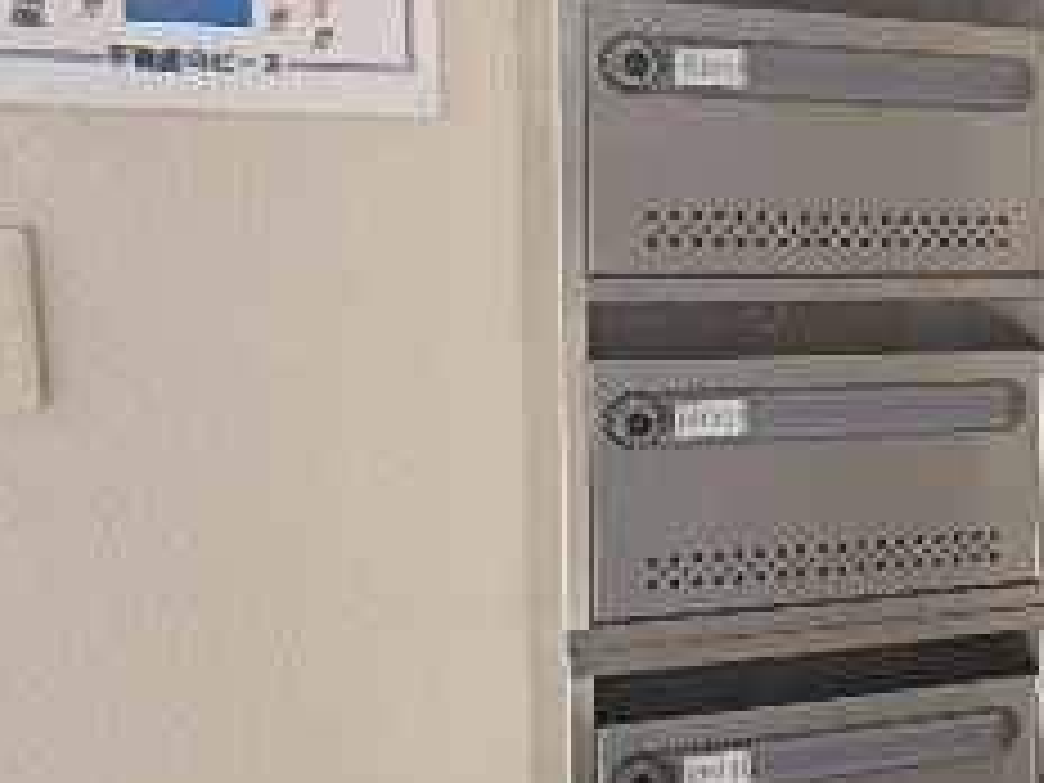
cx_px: 1278
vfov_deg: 25.2
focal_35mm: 58
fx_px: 1749
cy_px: 486
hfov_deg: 28.5
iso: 200
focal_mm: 3.7
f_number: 3.5
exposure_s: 1/40
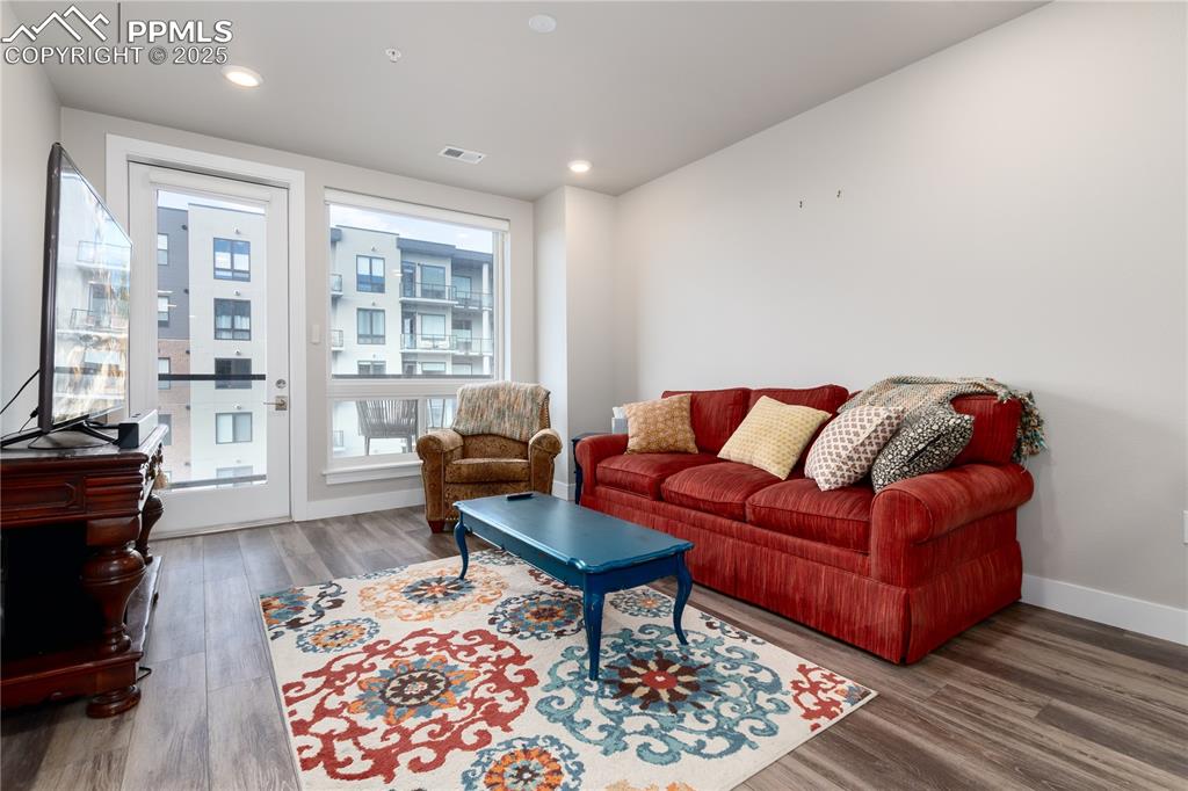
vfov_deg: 70.4
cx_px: 594
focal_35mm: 17
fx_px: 561
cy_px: 396
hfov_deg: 93.3
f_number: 7.1
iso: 640
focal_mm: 11
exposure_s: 1/10
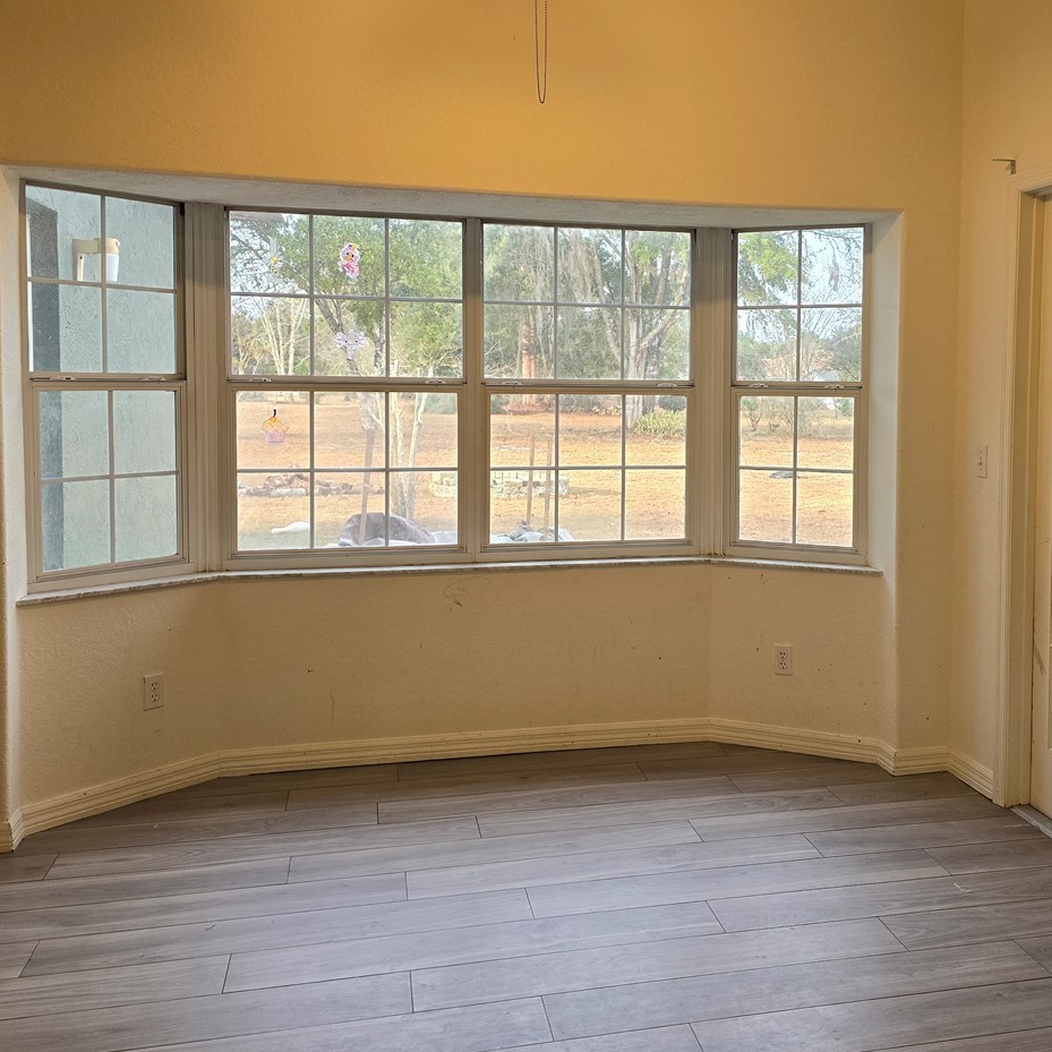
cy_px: 441
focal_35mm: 35
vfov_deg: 47.0
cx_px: 699
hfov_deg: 46.5
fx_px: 1203
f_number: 1.7
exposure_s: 1/120
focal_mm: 6.3
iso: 125
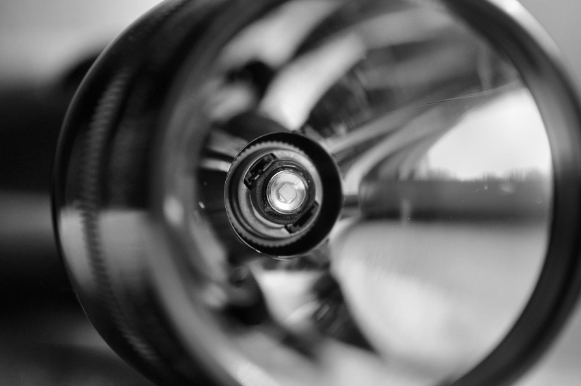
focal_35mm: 158
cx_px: 290
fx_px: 2539
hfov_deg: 13.1
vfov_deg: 8.7
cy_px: 193
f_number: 4
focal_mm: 105
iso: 320
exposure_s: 1/160
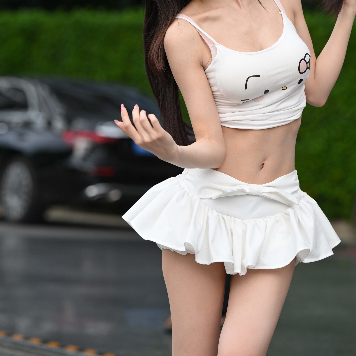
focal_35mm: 170
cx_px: 179
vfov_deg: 10.3
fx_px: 1978
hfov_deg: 10.3
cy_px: 135
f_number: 4
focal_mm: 130
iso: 400
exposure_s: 1/640
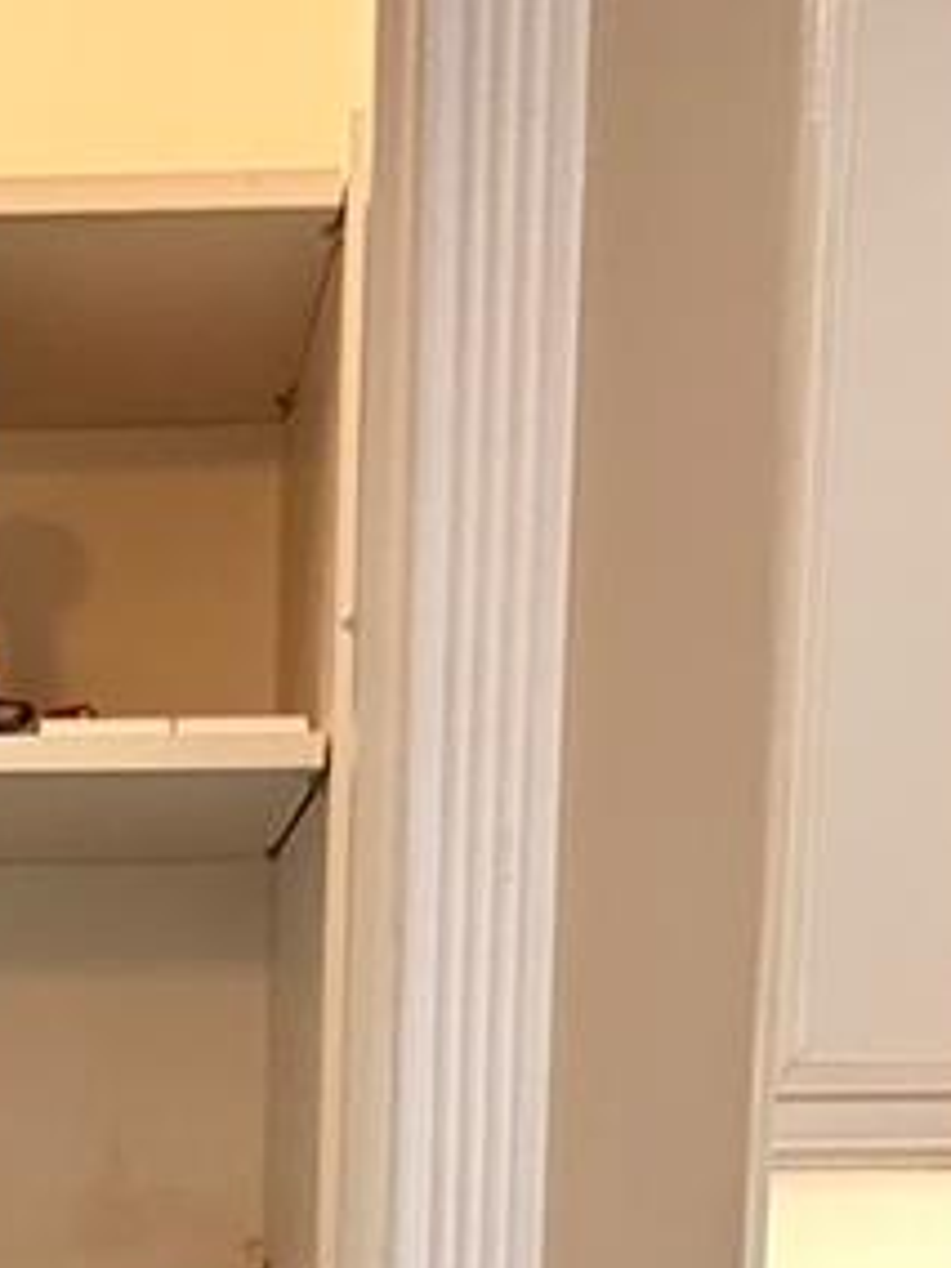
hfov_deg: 19.0
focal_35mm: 74
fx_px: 2711
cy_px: 1665
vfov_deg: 23.2
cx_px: -118
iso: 160
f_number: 2.2
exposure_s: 1/60
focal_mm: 2.22
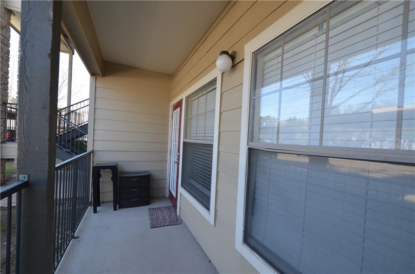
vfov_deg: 77.0
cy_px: 137
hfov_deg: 100.5
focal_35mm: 15
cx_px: 208
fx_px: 172
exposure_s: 1/60
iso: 140
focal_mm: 10
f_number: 5.6
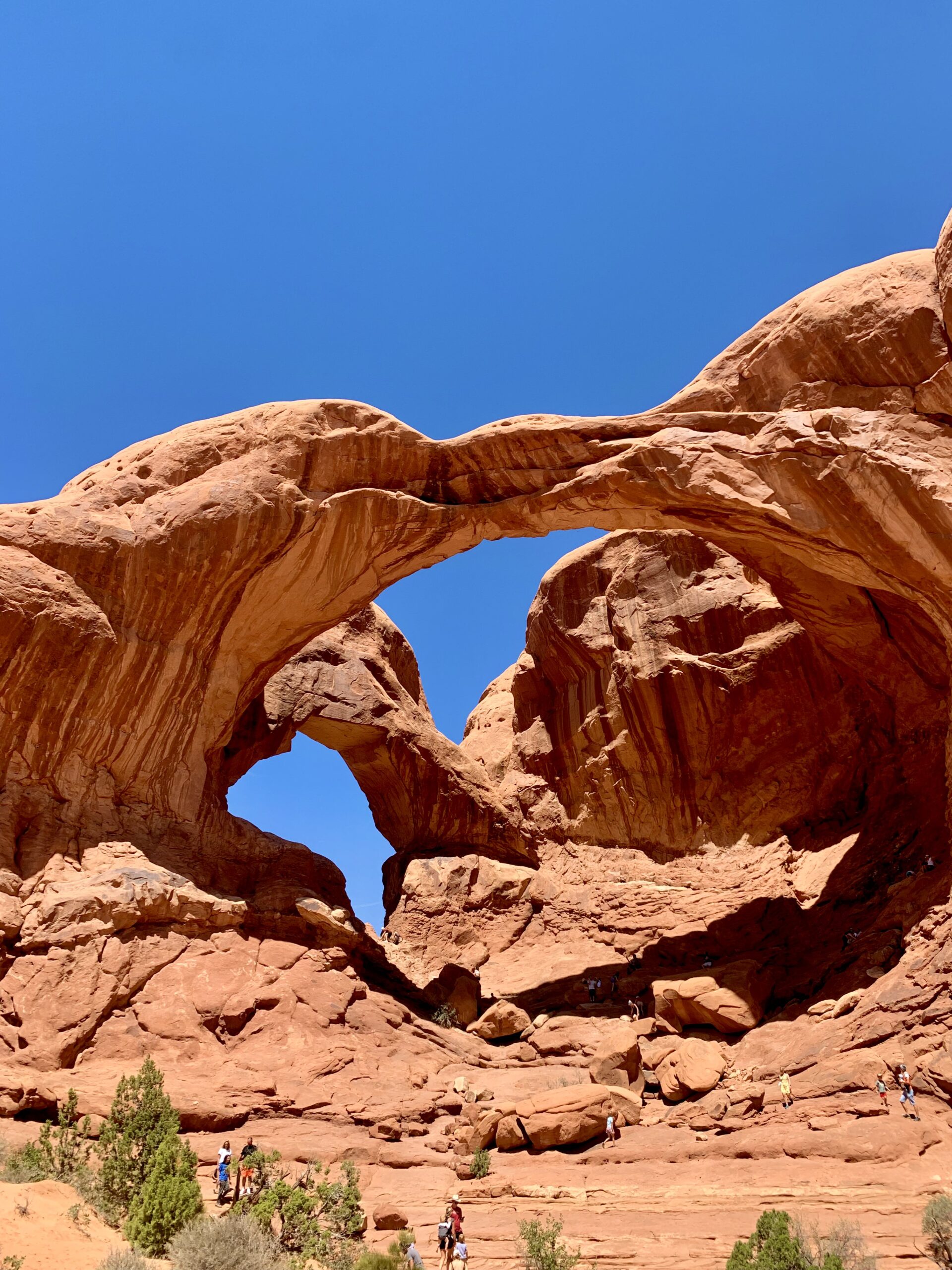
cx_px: 476
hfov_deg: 53.1
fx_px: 953
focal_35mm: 26
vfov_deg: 67.3
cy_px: 635
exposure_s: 1/1350
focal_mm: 4.25
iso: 25
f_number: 1.8
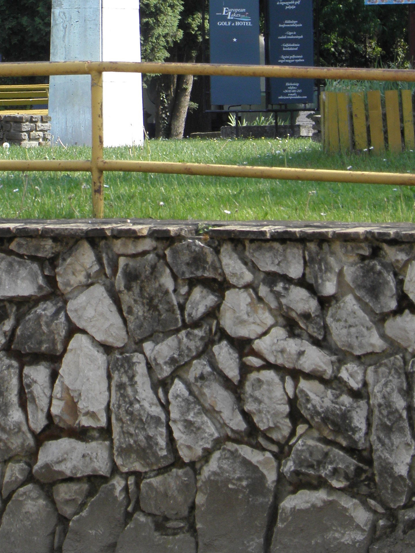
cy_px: 3
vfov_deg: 5.8
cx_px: 88
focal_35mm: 343
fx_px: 5483
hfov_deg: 4.3
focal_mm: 29.72
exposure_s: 1/200
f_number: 4.4
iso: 64
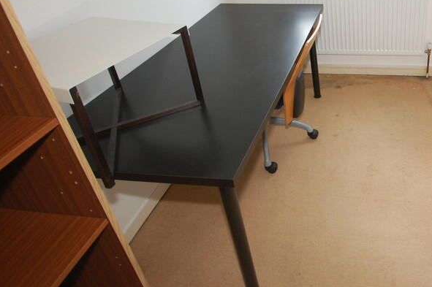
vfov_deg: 45.7
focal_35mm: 26
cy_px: 40
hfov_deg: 63.1
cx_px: 349
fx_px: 312
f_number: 4
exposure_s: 1/60
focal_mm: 10
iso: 400
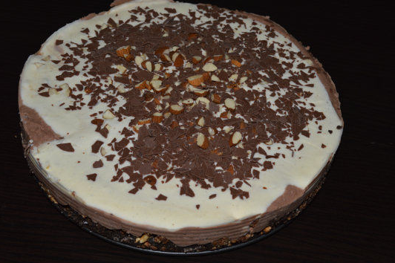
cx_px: 221
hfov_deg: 38.2
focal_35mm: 52
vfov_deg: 26.0
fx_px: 570
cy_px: 128
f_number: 8
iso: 100
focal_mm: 30
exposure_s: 1/60
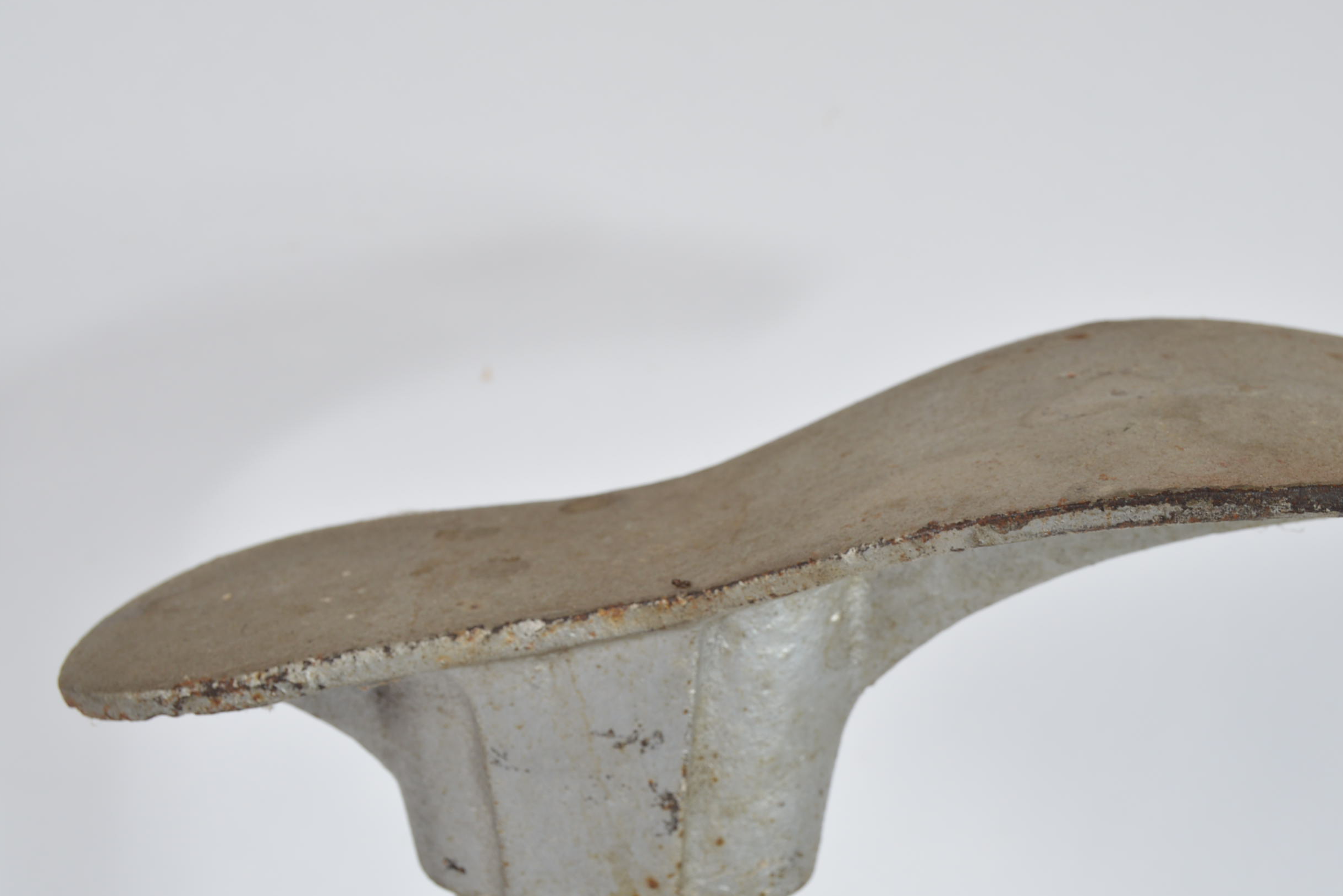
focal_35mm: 65
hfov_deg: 31.1
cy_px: 486
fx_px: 2410
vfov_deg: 21.0
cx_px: 779
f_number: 9
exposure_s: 1/80
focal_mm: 35
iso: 100
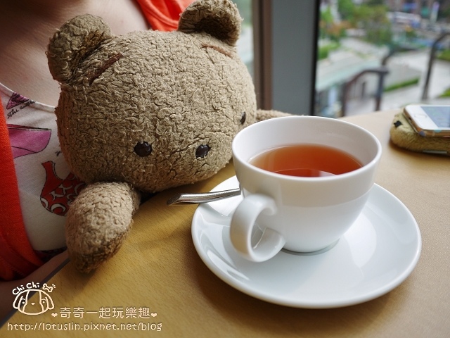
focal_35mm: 28
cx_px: 225
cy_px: 169
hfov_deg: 63.4
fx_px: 364
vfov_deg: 49.7
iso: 100
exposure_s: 1/320
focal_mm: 14
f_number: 2.5
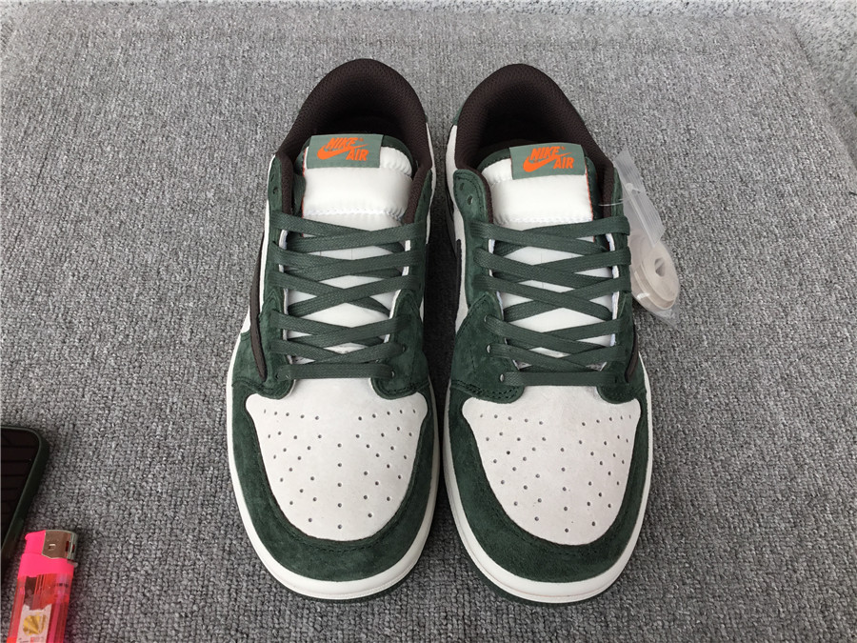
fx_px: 767
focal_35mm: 31
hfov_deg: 58.4
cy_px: 322
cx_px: 428
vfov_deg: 45.4
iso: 25
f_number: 2.4
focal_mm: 3.3
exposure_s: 1/100
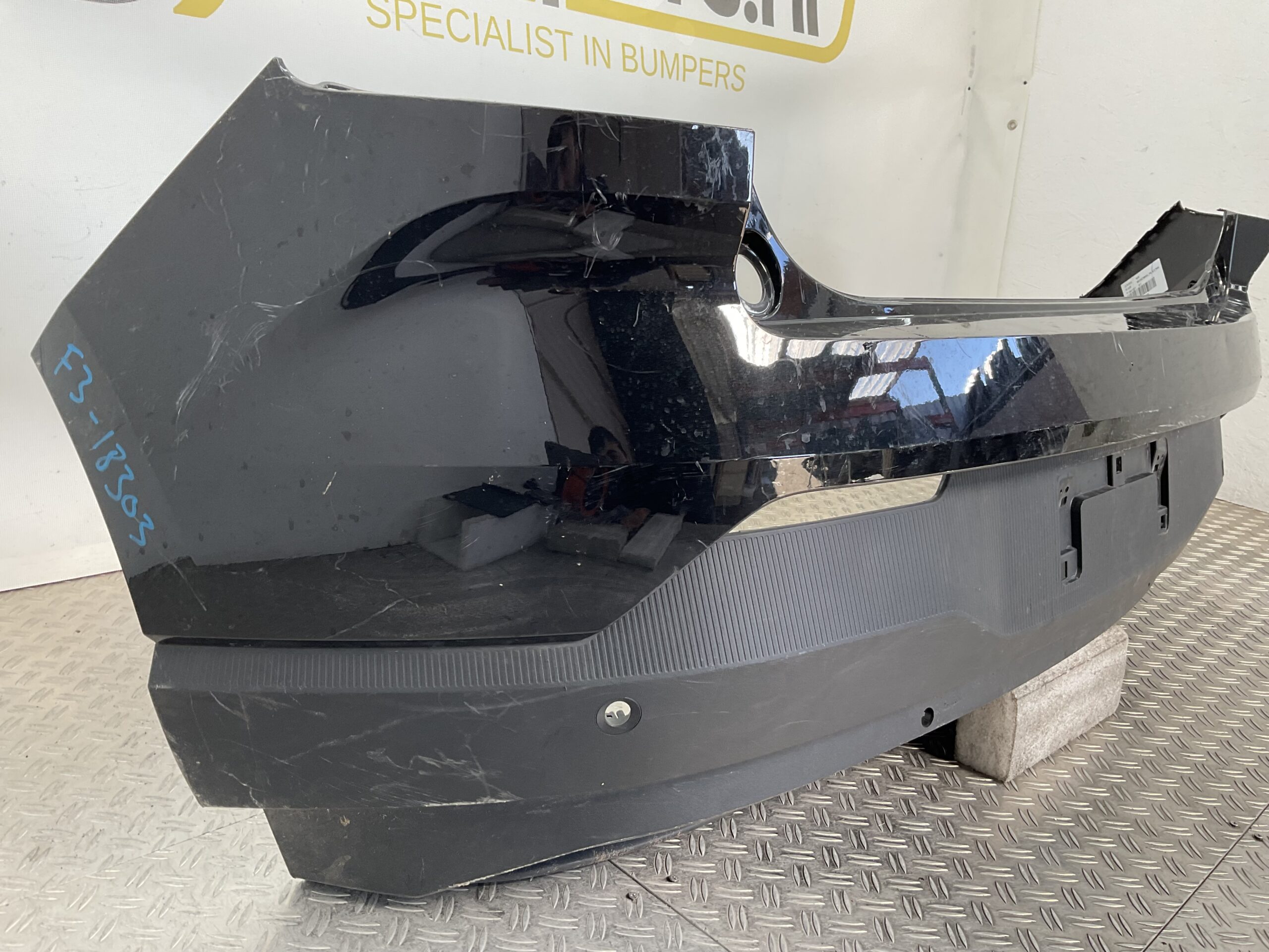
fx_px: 1063
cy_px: 476
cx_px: 634
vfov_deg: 48.2
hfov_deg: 61.7
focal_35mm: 29
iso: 32
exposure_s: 1/120
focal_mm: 3
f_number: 1.8
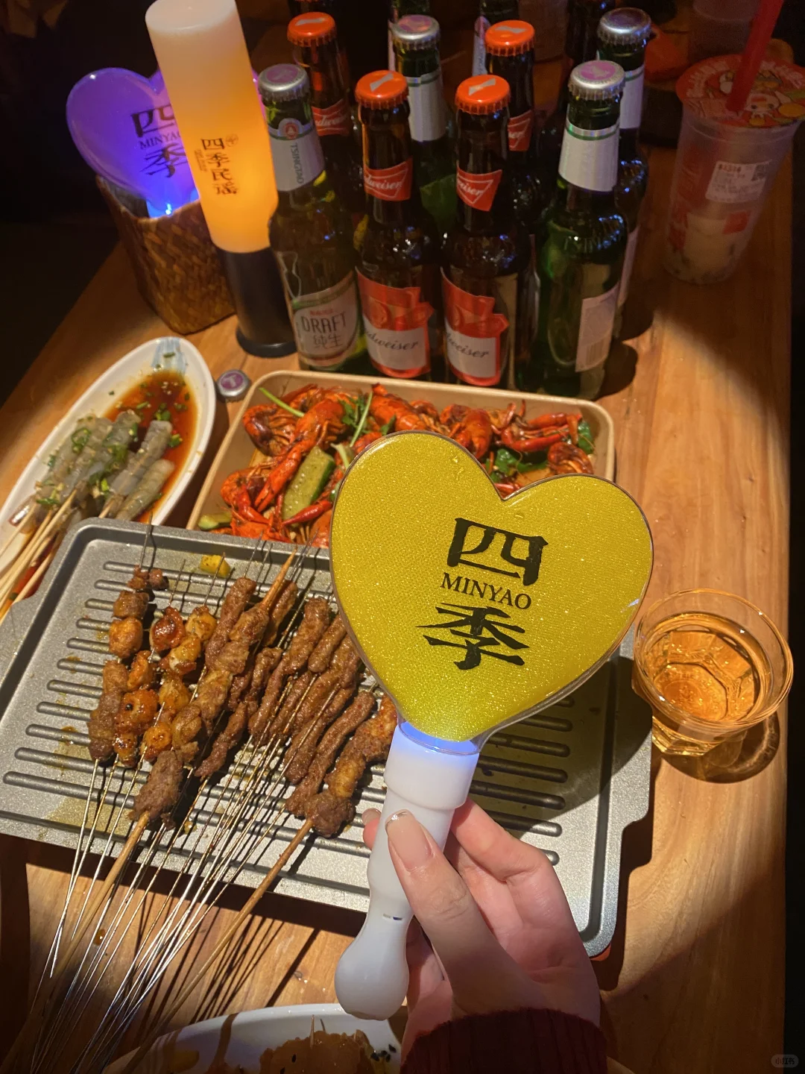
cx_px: 402
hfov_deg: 53.1
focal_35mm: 26
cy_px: 537
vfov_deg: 67.3
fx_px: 806
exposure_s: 1/49
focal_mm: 4.25
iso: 200
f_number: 1.8
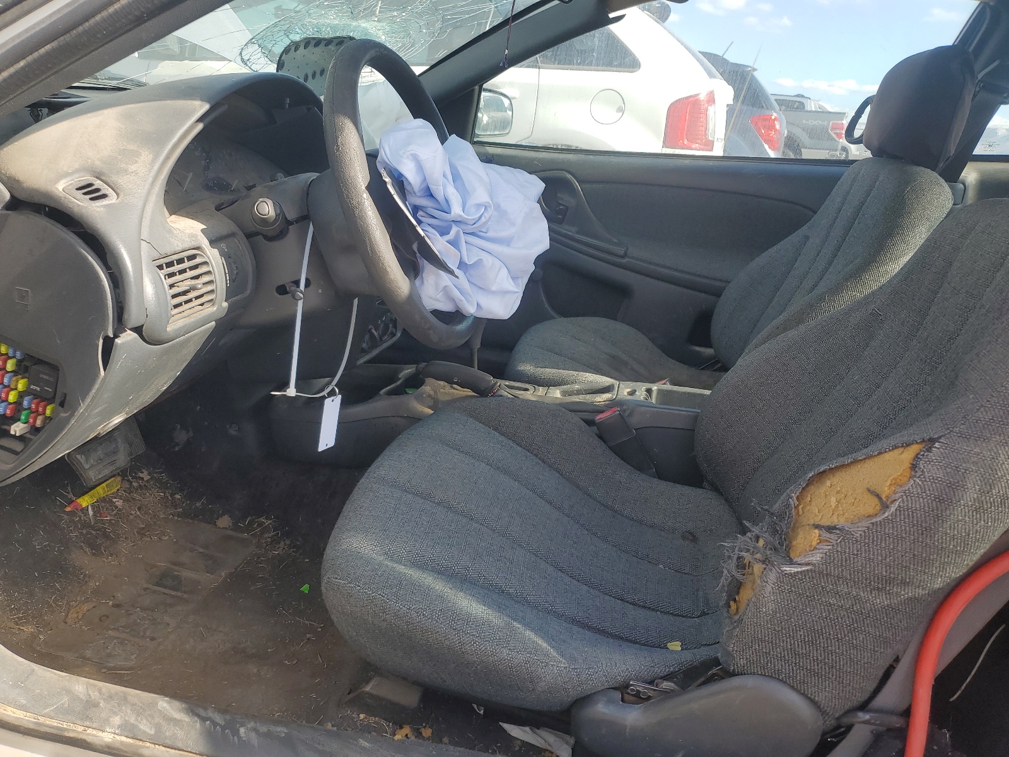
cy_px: 378
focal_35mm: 26
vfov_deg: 53.1
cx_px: 504
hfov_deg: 67.3
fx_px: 758
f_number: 1.5
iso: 50
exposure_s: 1/625
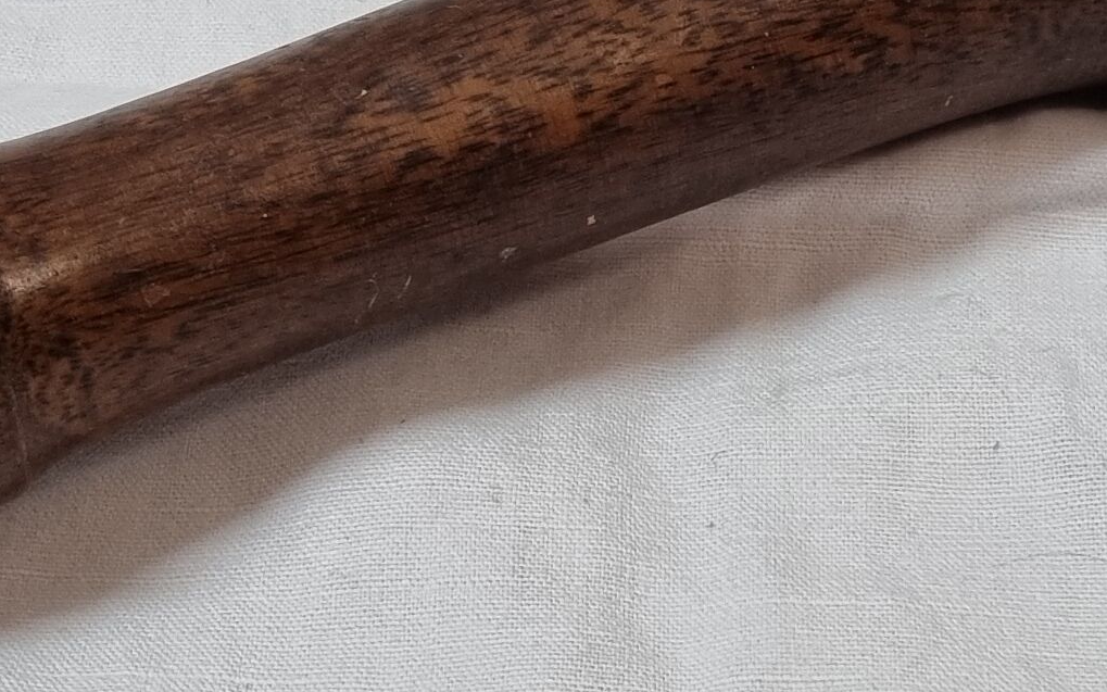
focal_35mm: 109
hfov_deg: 19.1
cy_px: 50
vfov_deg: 11.9
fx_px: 3289
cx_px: 658
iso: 250
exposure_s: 1/100
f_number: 1.8
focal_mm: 5.4
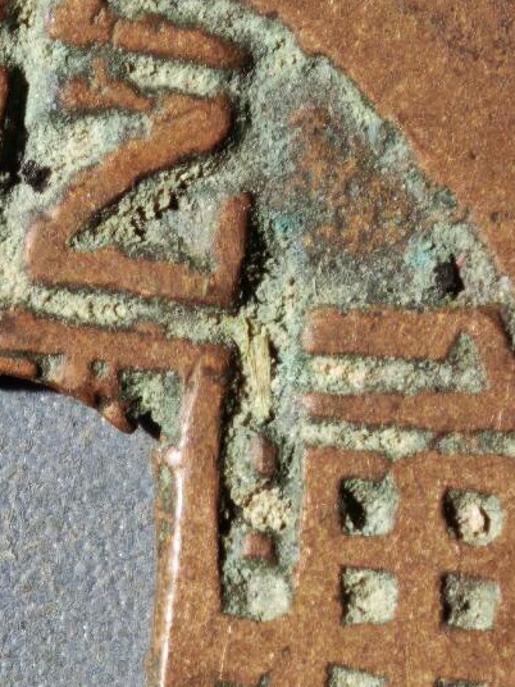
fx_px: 7201
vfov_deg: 5.5
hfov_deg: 4.1
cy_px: 463
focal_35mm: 363
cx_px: -22
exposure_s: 1/100
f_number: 2
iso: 160
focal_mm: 9
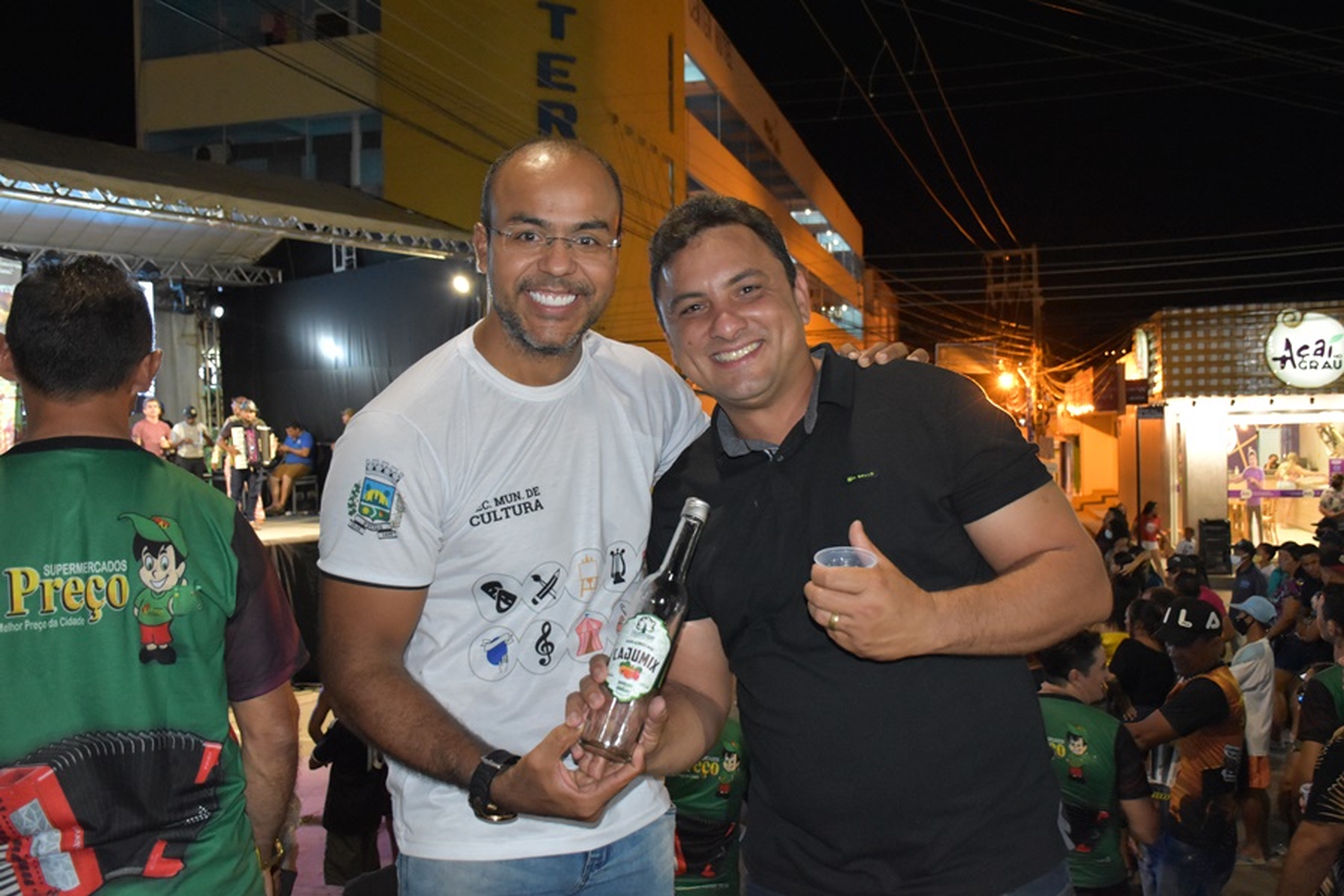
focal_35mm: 33
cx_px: 672
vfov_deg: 40.0
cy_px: 448
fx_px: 1232
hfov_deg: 57.2
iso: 2800
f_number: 3.5
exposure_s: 1/60
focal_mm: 22
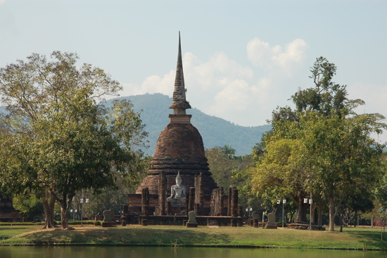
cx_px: 194
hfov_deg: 14.9
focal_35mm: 138
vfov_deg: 9.9
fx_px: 1483
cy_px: 129
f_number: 13
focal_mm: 92
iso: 200
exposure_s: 1/160
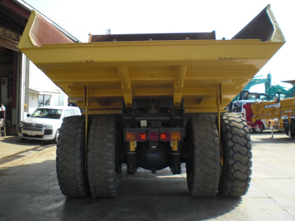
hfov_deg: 49.0
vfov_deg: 37.7
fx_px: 324
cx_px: 148
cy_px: 110
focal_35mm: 38
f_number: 3.1
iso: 64
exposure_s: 1/400
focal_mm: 6.3
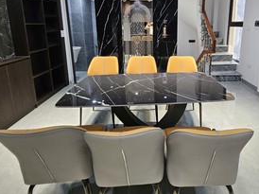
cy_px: 53
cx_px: 155
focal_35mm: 19
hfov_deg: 83.7
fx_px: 142
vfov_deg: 65.2
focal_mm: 1.74
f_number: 2.2
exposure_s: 1/50
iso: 250
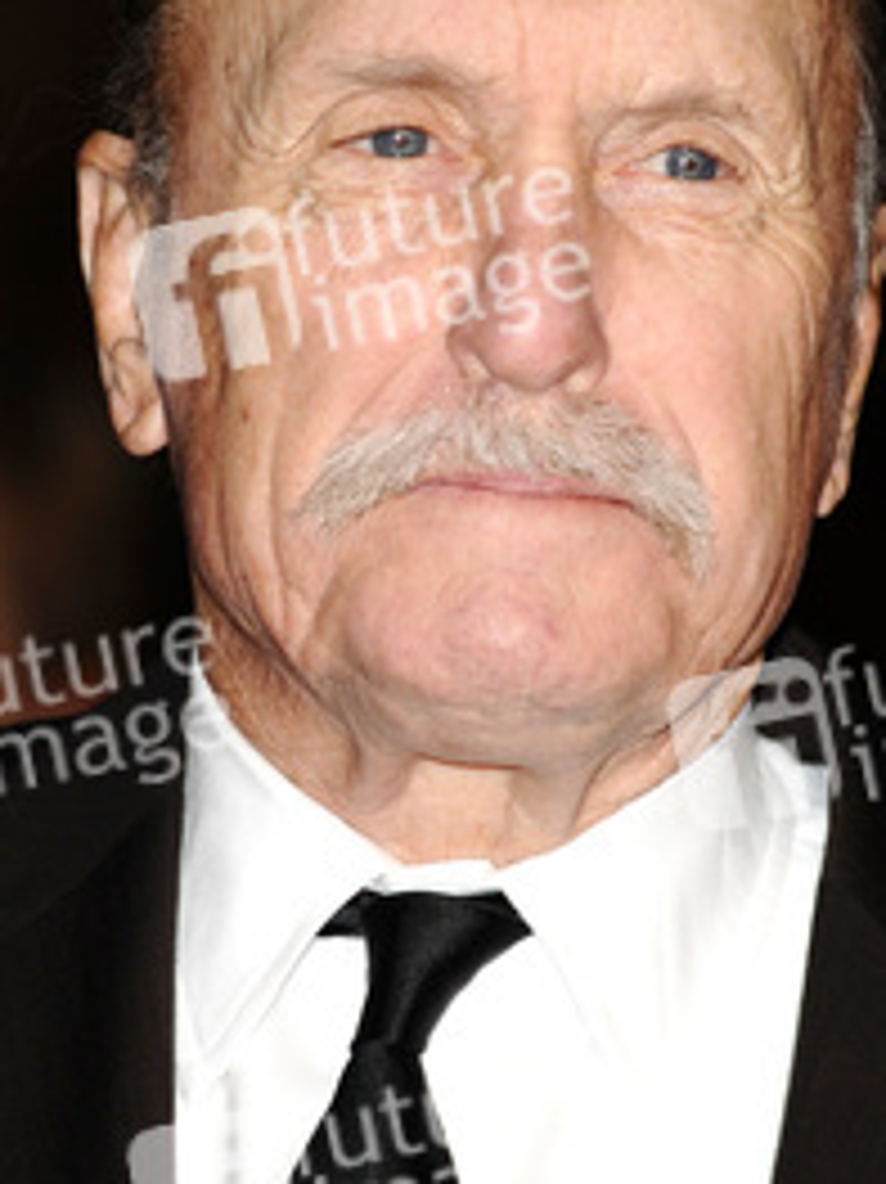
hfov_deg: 3.4
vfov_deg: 4.5
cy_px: 500
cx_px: 492
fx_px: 14994
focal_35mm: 439
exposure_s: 1/200
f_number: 4.5
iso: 320
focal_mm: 200
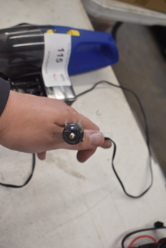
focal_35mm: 38
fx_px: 259
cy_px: 124
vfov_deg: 51.3
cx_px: 83
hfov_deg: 35.5
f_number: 5.6
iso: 560
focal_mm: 25
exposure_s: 1/60
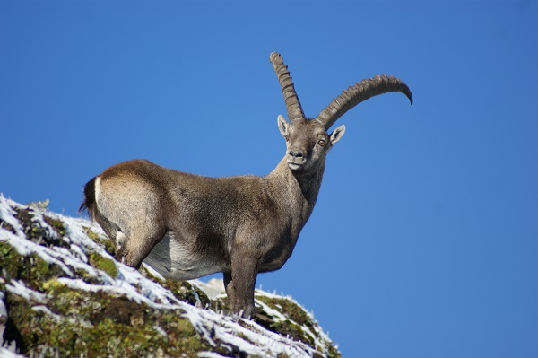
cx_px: 269
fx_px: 6719
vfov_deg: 3.0
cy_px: 179
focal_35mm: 450
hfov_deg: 4.6
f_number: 5.6
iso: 100
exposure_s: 1/500
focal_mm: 300
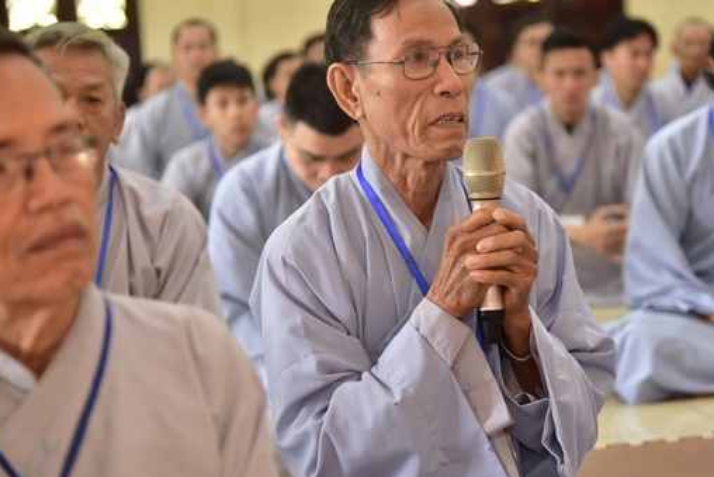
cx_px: 423
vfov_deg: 12.5
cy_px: 238
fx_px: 2182
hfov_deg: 18.6
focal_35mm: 110
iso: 1250
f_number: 4
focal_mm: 86
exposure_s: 1/80
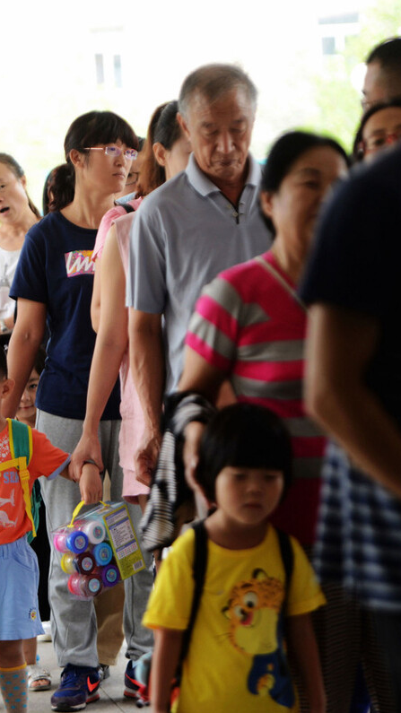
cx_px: 44
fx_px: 3347
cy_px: 358
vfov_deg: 12.2
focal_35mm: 177
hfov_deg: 6.8
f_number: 2.8
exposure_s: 1/125
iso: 450
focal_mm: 112
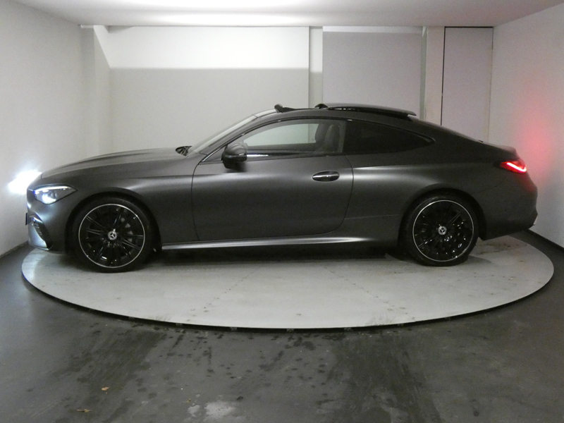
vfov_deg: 35.1
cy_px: 212
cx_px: 282
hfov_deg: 45.8
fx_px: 668
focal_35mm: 41
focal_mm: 7.3
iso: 2000
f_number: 3.6
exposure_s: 1/125
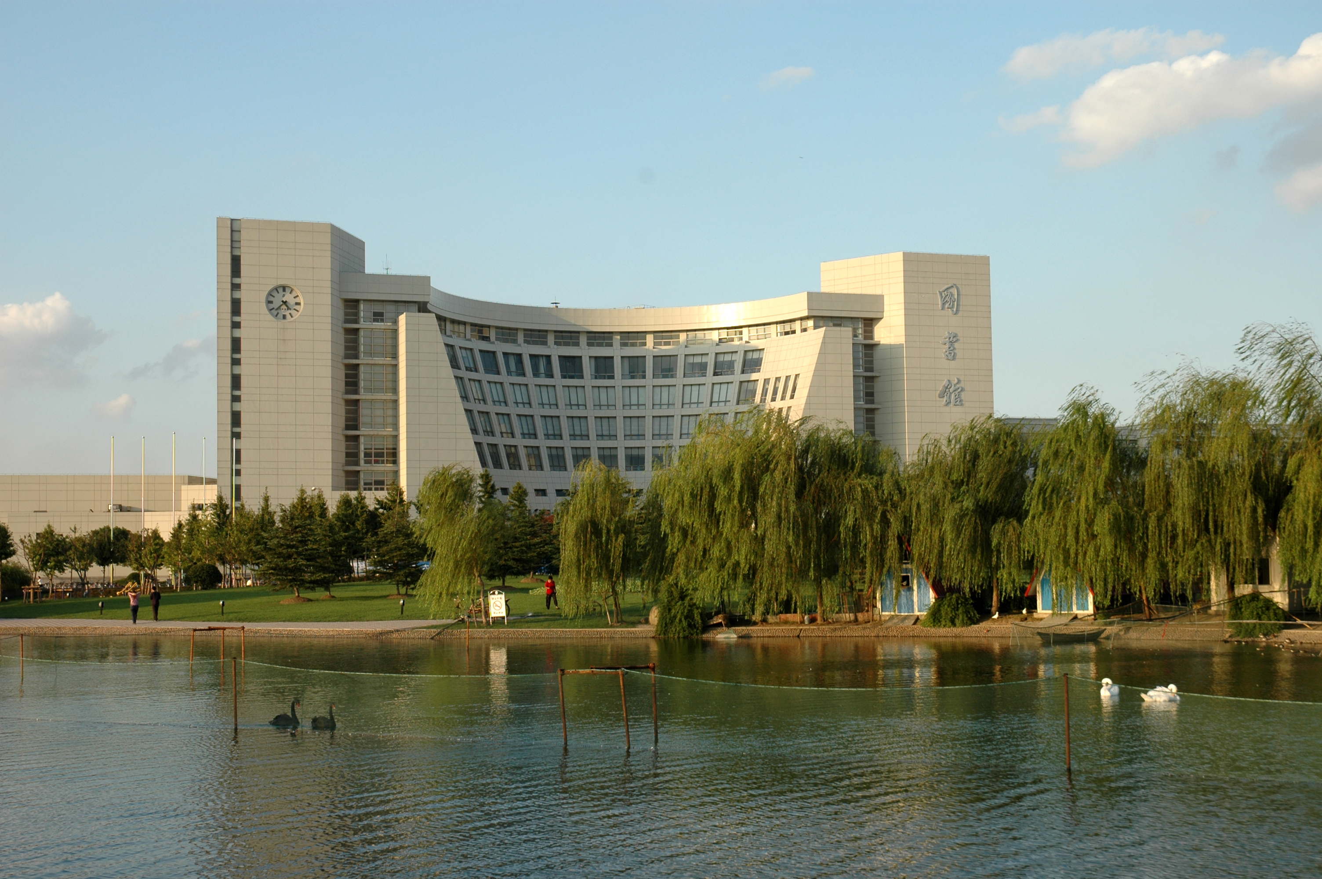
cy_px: 440
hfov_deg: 37.9
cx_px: 661
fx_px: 1926
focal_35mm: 52
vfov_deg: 25.7
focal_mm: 35
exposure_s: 1/250
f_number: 8
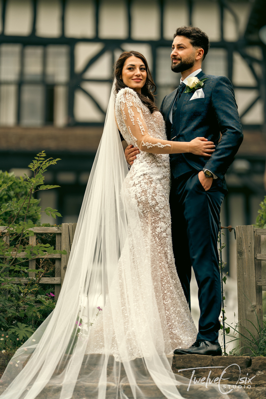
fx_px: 1496
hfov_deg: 10.2
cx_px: 133
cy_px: 200
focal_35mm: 135
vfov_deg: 15.2
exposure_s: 1/1250
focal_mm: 135
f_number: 1.8
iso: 100
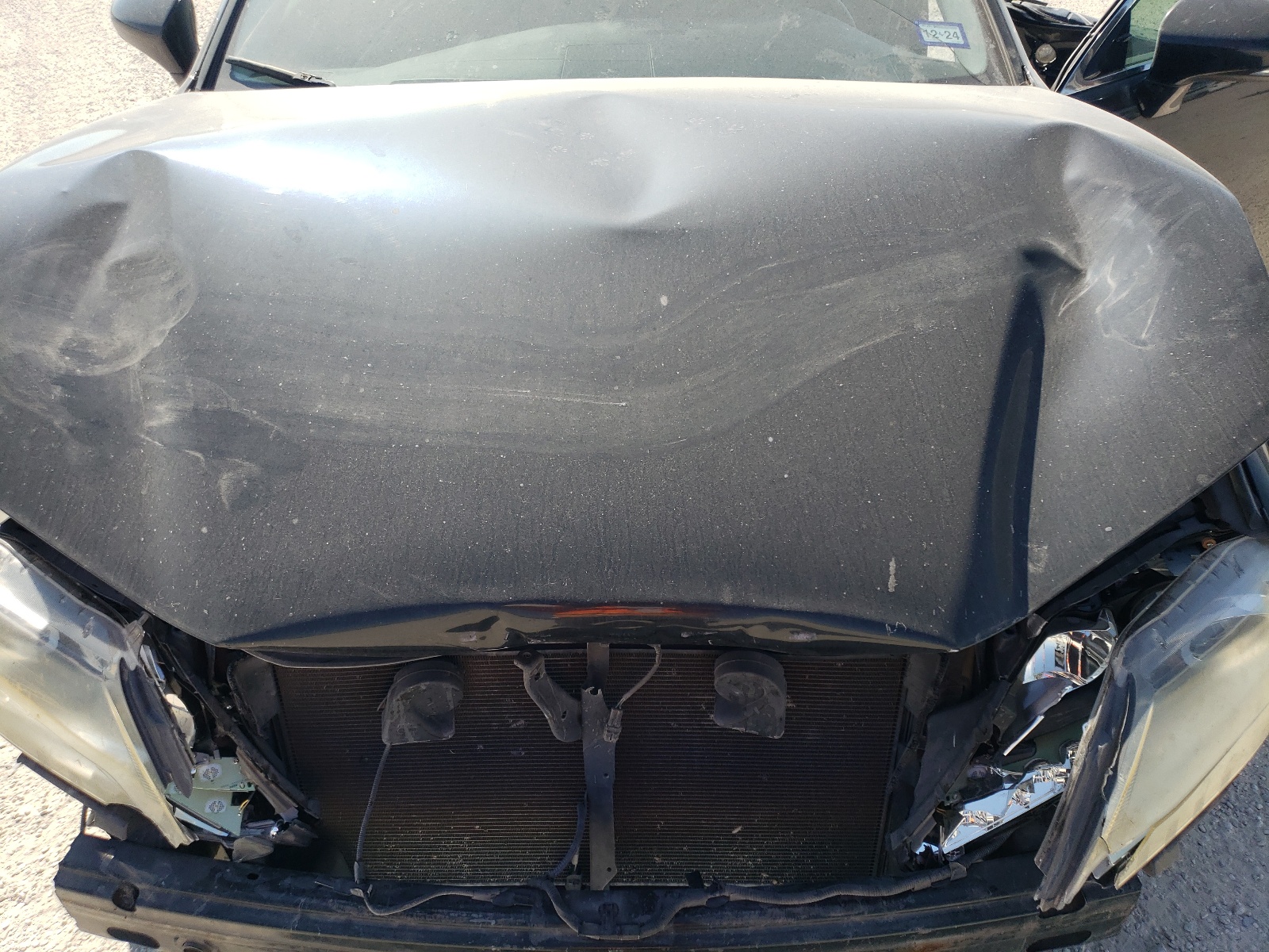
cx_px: 634
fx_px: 953
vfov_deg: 53.1
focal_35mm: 26
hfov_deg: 67.3
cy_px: 476
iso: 50
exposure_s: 1/1667
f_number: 1.5
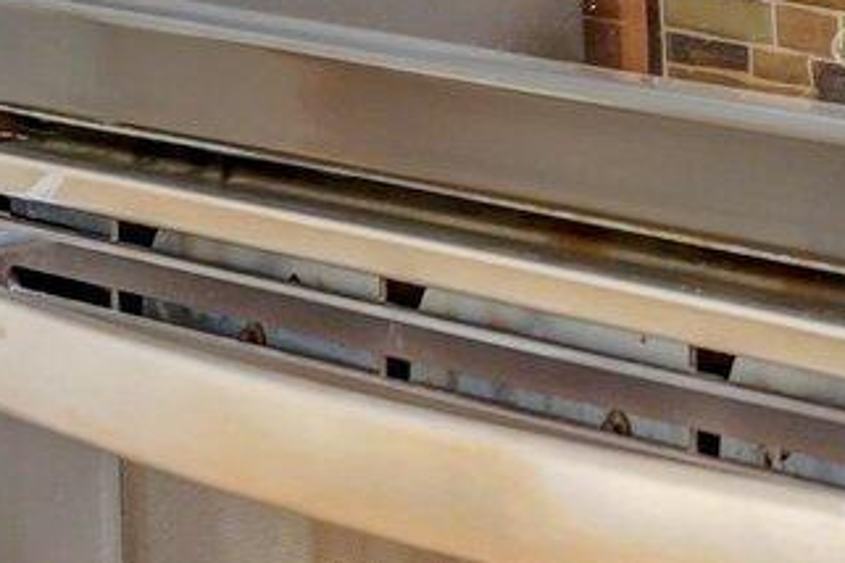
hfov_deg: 11.4
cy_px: -549
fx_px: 3896
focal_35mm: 166
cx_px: 1545
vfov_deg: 7.9
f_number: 9
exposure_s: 1/2.5
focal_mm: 26
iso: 320
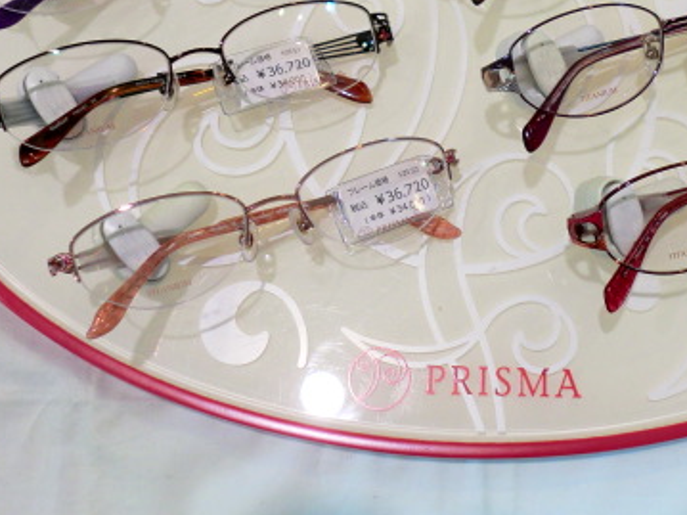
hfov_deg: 33.5
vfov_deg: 25.3
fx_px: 1131
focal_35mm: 57
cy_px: 117
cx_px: 465
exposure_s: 1/60
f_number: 3.5
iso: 100
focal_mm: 5.8
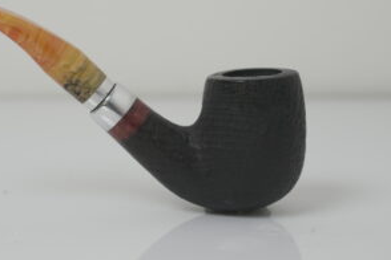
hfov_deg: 21.6
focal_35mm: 94
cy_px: 62
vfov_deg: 14.5
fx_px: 1021
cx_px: 145
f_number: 5.6
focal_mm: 46
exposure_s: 1/125
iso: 500
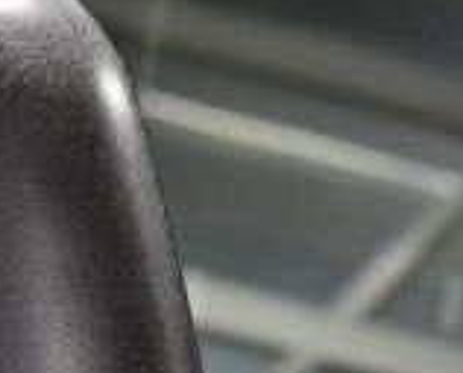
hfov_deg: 3.9
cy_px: 739
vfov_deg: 3.1
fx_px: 6878
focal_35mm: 501
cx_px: 94
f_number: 6.3
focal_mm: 55
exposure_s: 1/15
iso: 450
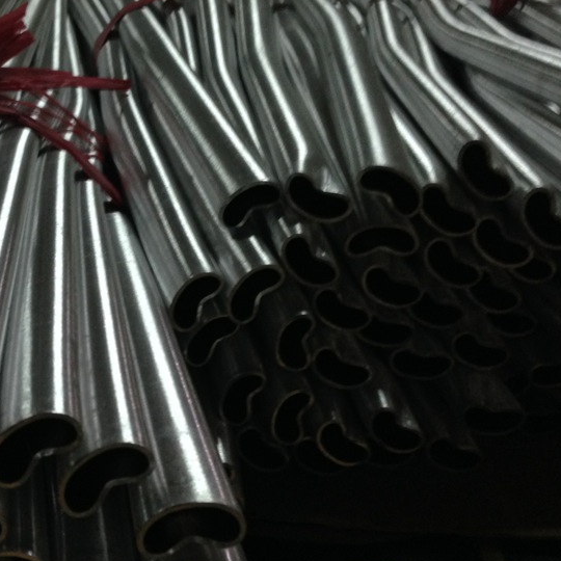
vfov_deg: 31.5
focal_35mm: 54
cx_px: 69
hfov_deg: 30.4
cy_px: 214
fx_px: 990
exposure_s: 1/20
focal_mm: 4.12
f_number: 2.4
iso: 200
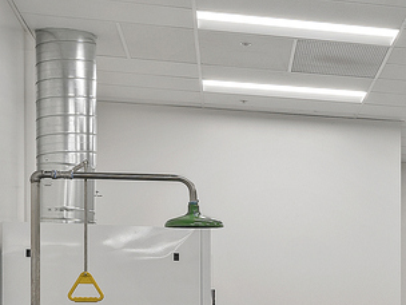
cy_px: 358
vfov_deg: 11.8
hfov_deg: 13.1
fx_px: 1444
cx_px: 897
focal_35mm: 123
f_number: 8
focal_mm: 19.5
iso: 100
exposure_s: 1/2
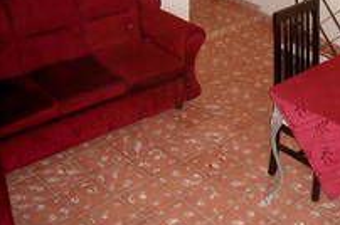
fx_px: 613
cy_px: 82
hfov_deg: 29.8
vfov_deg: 20.8
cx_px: 301
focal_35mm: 65
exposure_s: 1/60
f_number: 2.8
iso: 400
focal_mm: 5.7
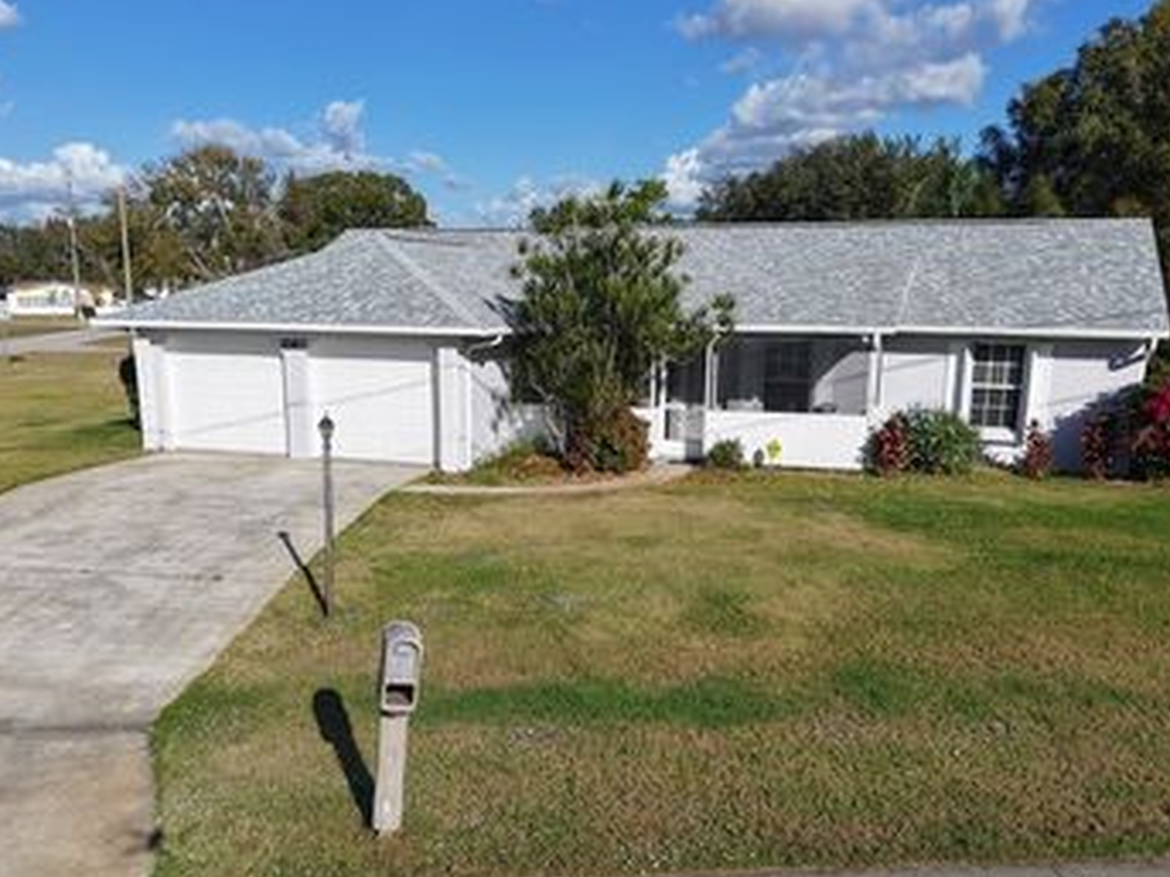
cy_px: 578
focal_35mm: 35
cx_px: 542
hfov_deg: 52.6
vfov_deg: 40.2
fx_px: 1183
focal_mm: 8.67
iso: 100
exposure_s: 1/4000
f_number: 1.8
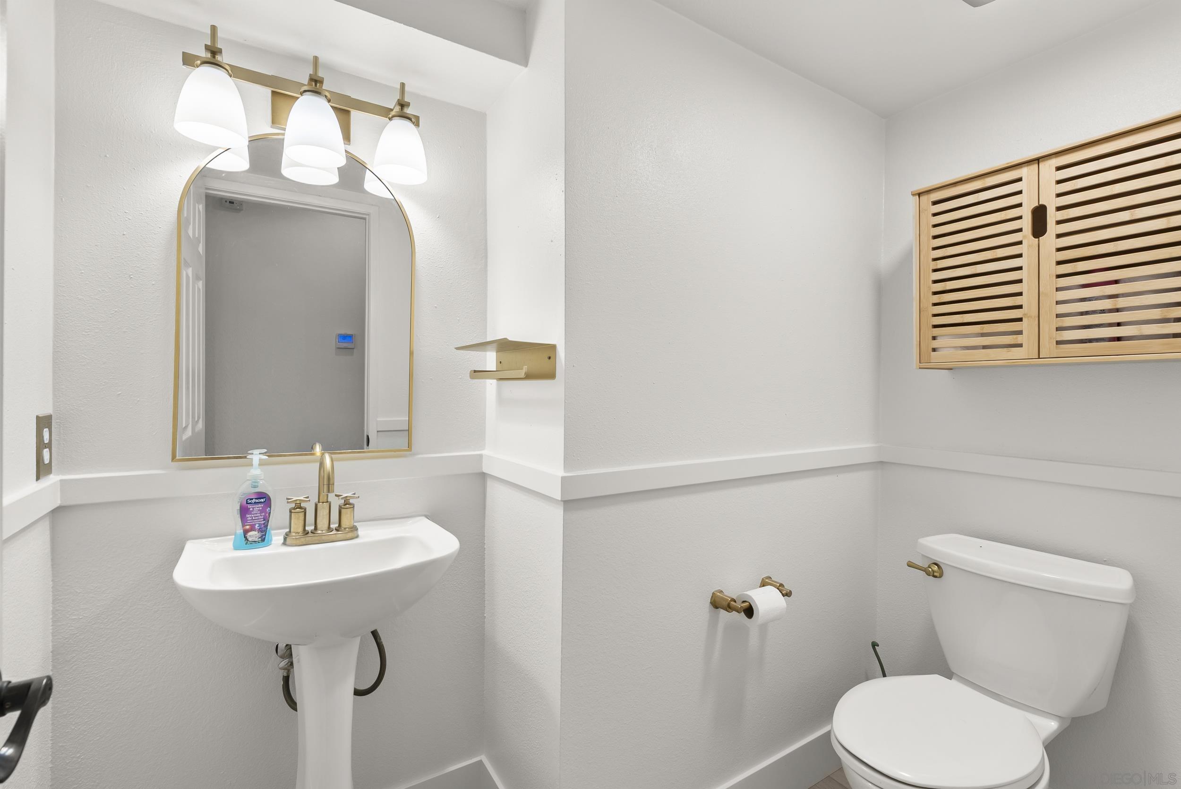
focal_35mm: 16
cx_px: 590
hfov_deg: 96.7
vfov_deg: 73.8
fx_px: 525
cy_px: 394
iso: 500
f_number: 8
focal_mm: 16
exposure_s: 1/13
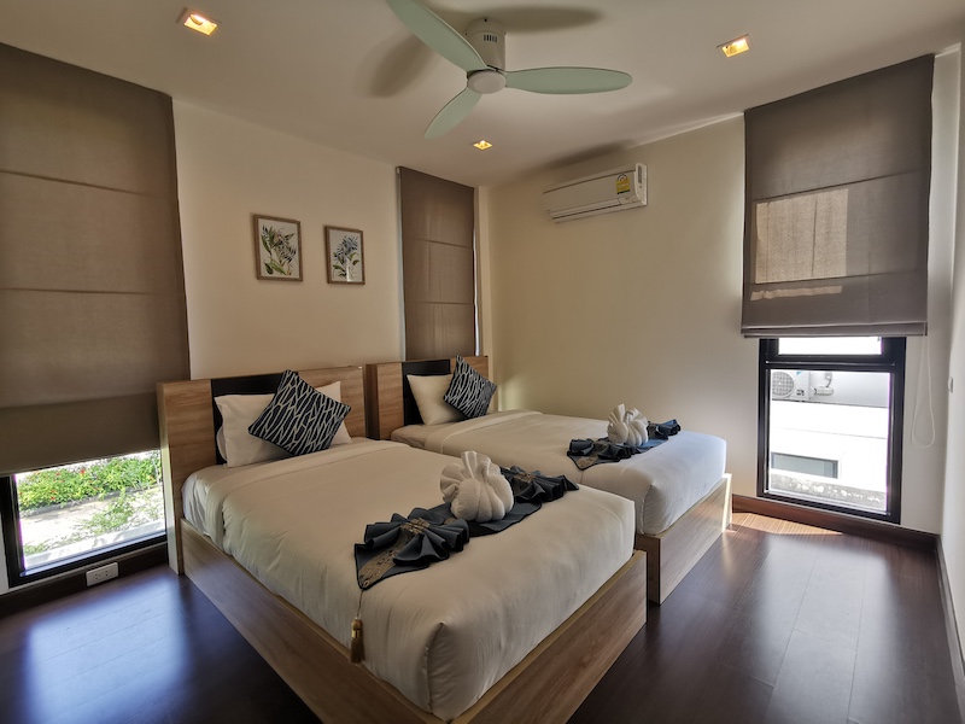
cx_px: 482
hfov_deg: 91.0
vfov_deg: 74.7
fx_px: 474
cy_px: 362
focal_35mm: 17
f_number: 2.2
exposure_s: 1/100
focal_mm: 2.26
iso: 80
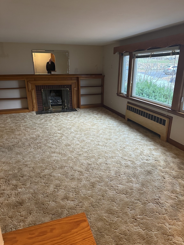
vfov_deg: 71.6
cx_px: 92
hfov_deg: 56.8
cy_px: 122
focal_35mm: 24
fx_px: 170
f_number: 1.78
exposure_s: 1/60
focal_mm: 6.86
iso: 320
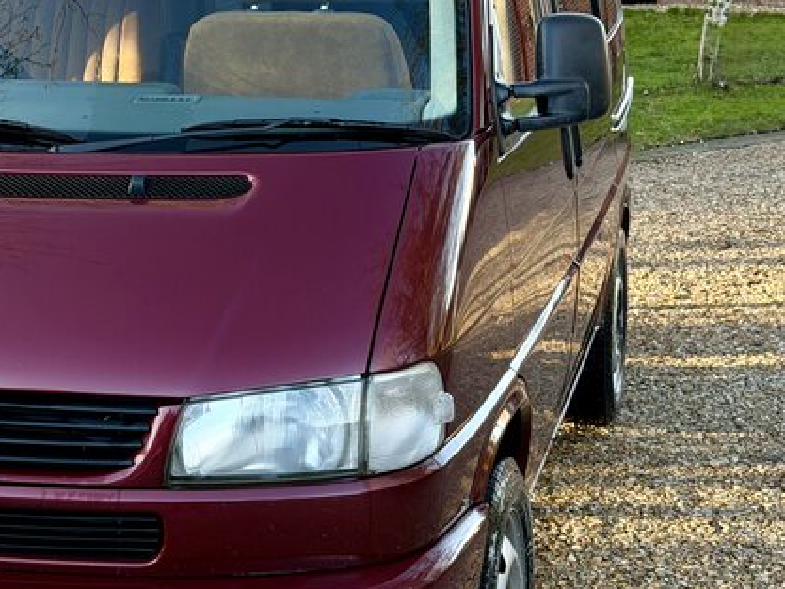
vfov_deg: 16.1
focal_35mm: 92
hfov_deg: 21.0
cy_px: 333
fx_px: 2087
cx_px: 126
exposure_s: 1/187
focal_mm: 6.76
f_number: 1.78
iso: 64
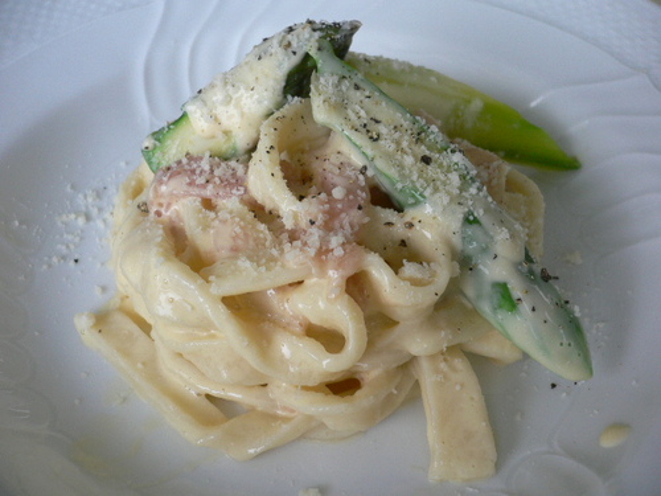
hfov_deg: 52.6
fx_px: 668
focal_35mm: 35
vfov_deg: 40.7
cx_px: 330
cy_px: 248
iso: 100
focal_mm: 5.8
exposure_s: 1/50
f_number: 2.8
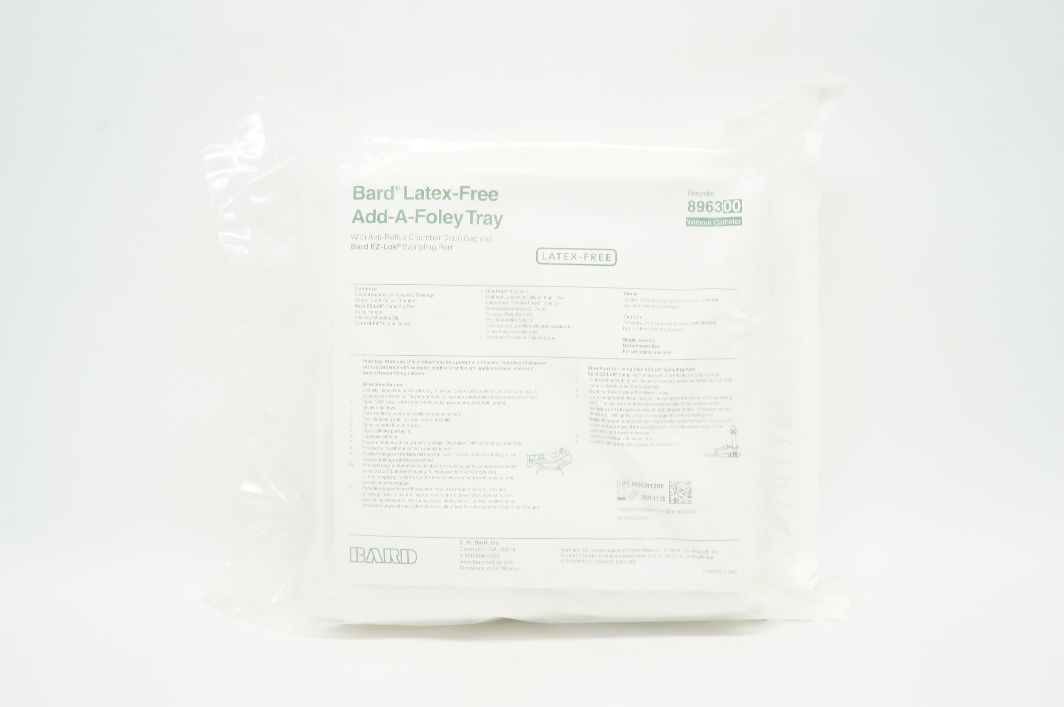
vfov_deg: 39.9
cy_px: 354
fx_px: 974
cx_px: 532
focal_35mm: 33
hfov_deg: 57.3
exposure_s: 1/15
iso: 400
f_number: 11
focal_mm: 22
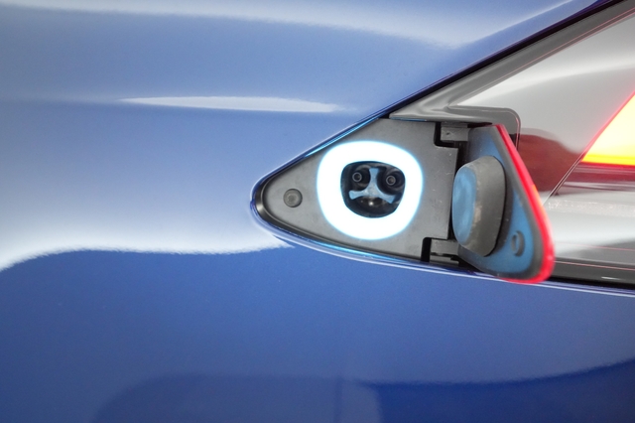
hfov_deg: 65.5
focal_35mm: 28
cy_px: 212
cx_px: 318
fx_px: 494
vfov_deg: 46.4
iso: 10000
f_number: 4.5
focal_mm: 28
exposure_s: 1/125
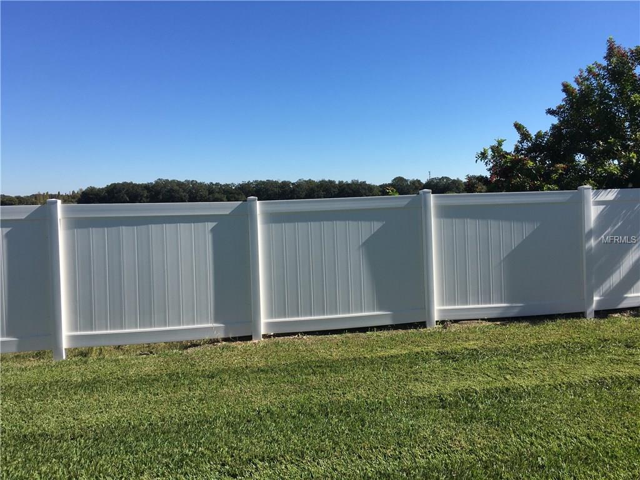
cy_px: 240
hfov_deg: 61.7
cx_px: 320
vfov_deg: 48.2
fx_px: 536
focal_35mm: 29
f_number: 2.2
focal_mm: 4.15
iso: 25
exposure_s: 1/1603
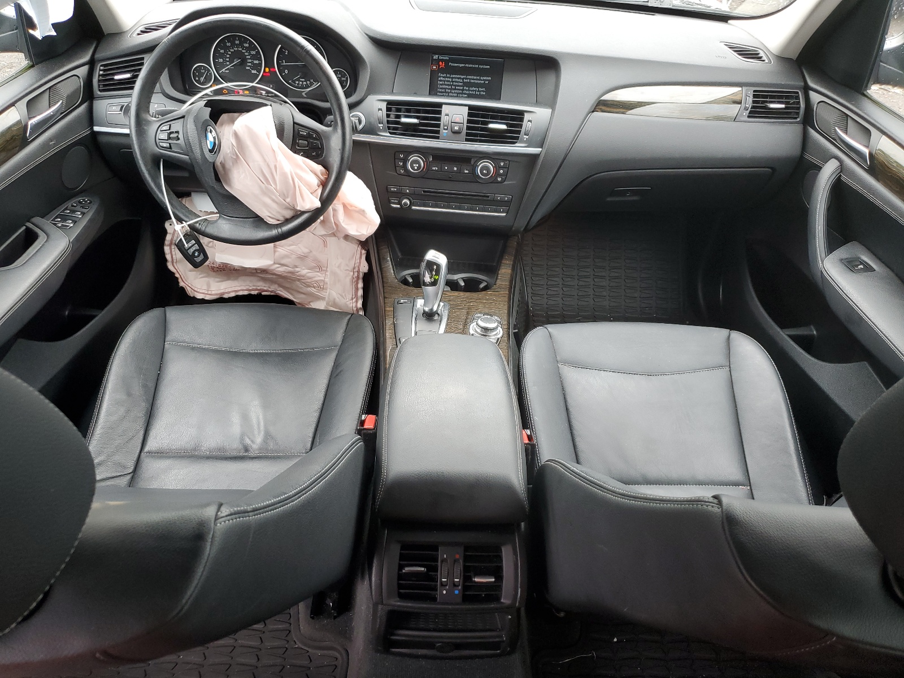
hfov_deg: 67.3
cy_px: 339
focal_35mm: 26
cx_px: 452
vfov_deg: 53.1
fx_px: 679
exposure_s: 1/60.2
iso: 74
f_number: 1.5
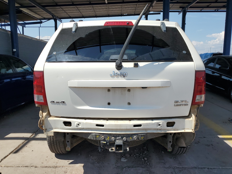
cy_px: 87
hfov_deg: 63.5
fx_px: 188
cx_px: 116
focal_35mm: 28
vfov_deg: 49.7
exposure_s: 1/5000
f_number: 1.5
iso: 50
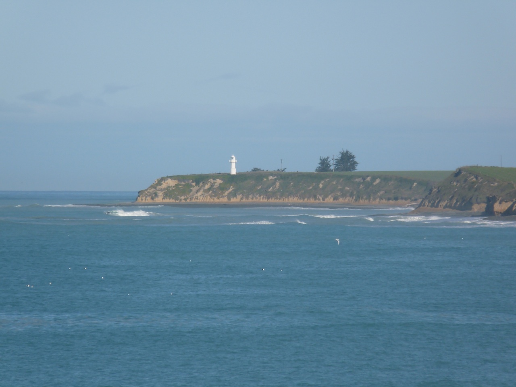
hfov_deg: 4.2
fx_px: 6976
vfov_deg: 3.2
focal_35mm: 468
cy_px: 194
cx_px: 258
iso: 100
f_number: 7.1
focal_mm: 83.2
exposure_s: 1/500
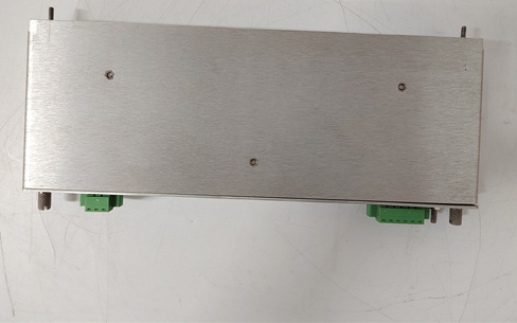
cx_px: 262
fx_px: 352
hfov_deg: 72.5
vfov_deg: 48.9
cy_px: 125
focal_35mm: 25
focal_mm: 5.52
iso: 1513
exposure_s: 1/60
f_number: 1.9
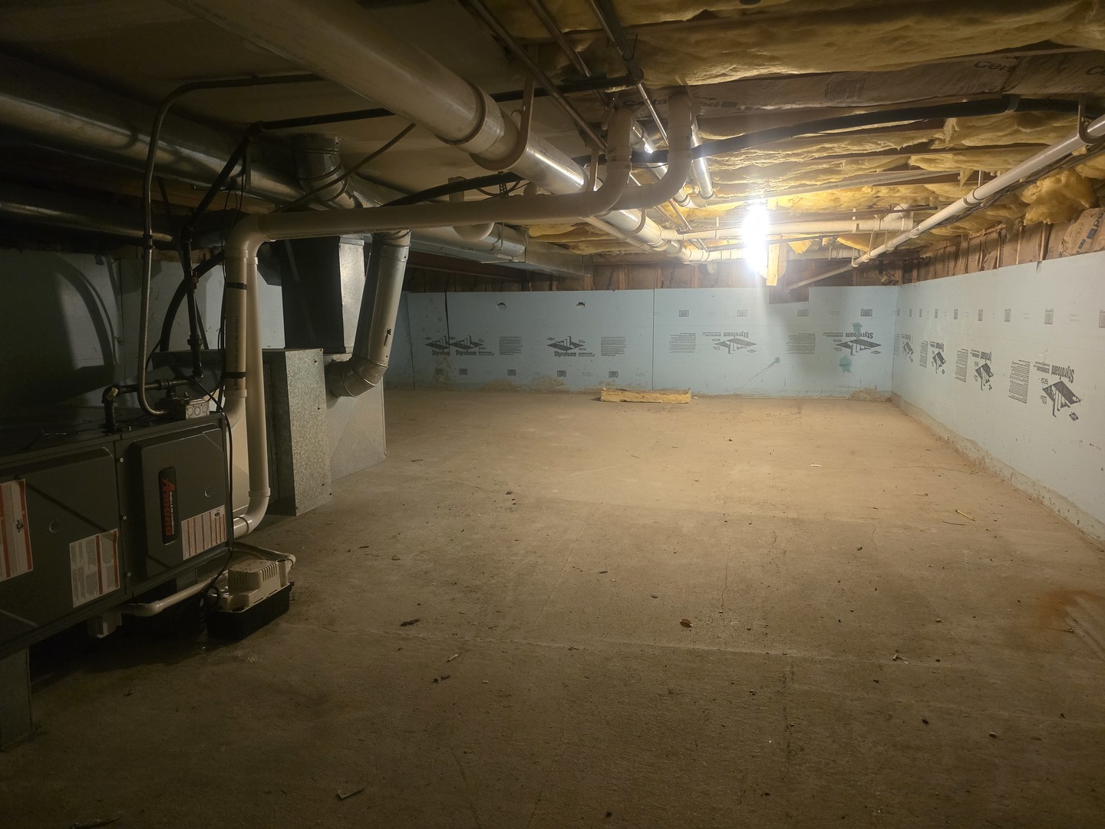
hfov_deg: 73.9
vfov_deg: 58.9
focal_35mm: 23
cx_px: 552
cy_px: 414
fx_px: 734
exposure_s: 1/60
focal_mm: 6.3
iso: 800
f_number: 1.7
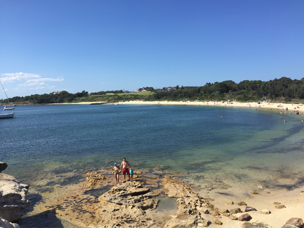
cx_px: 152
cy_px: 114
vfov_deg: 48.2
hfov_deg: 61.7
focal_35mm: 29
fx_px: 255
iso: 32
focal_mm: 4.15
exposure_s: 1/2198
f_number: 2.2
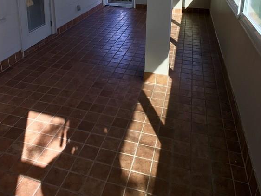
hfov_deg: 37.4
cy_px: 22
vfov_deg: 27.6
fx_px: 385
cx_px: 115
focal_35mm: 51
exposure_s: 1/251
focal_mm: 3.99
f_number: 1.8
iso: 20
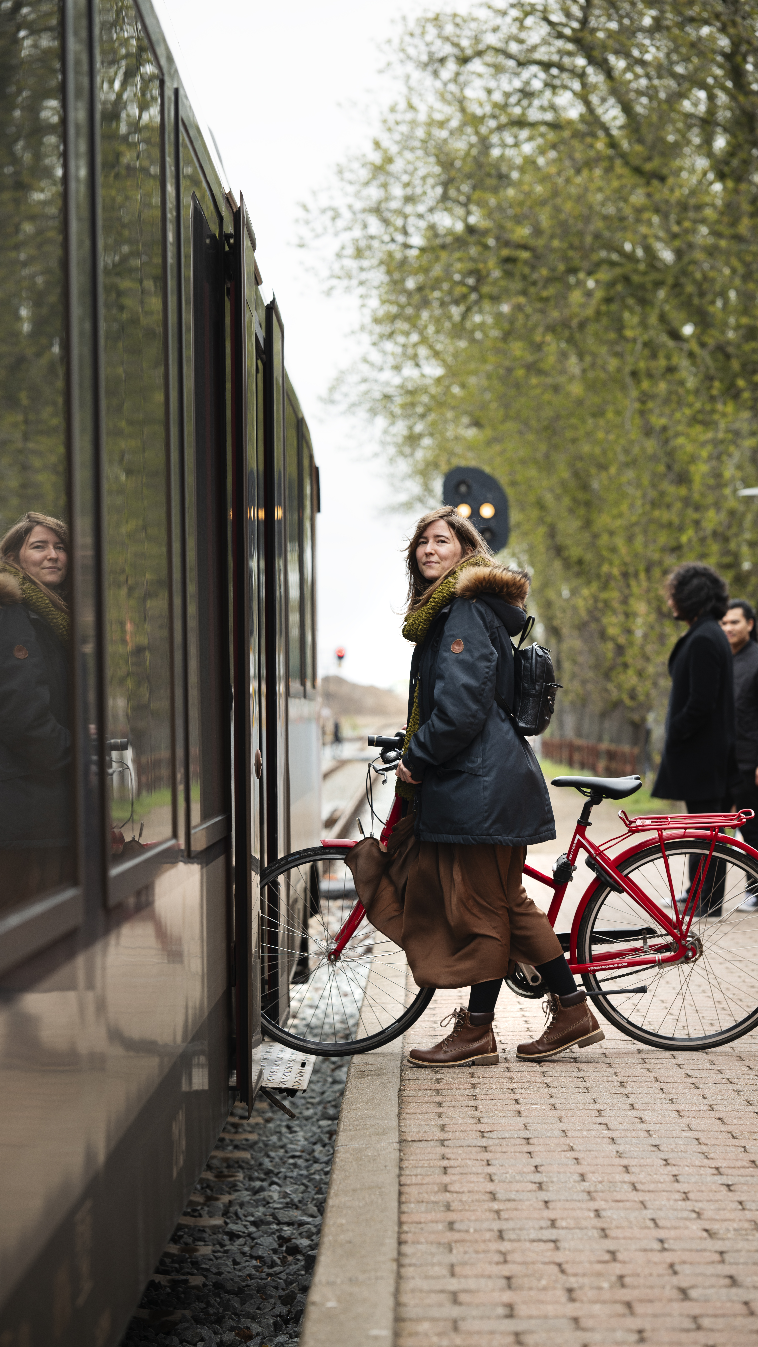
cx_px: 374
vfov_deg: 23.7
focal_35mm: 90
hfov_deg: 13.4
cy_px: 671
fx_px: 3216
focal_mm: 85
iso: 100
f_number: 3.2
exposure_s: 1/200
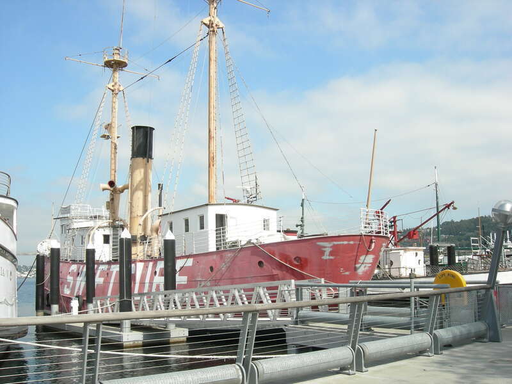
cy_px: 192
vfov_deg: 39.7
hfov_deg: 51.4
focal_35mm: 36
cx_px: 256
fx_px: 532
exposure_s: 1/220
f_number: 6
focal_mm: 7.5
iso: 64
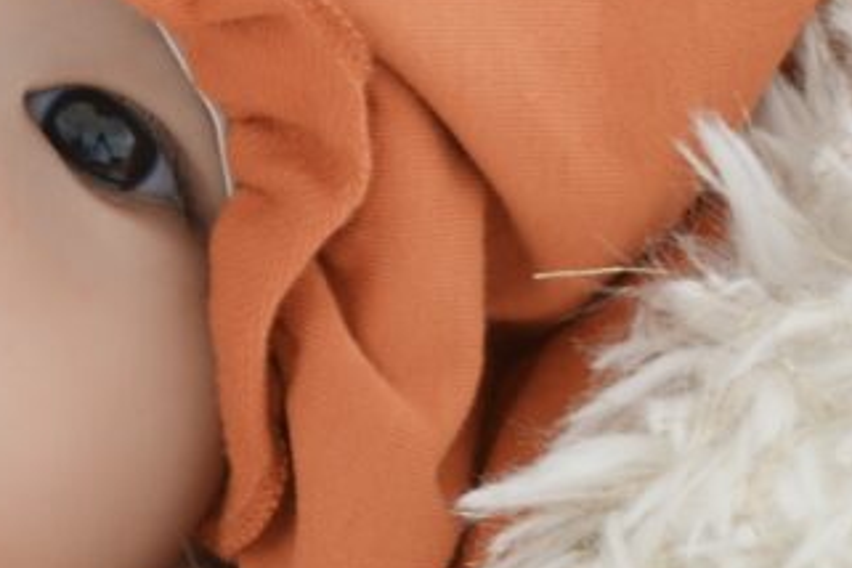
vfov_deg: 4.6
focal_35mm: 299
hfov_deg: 6.7
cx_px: -756
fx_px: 7076
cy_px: 303
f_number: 2.2
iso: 100
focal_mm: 50
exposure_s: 1/125
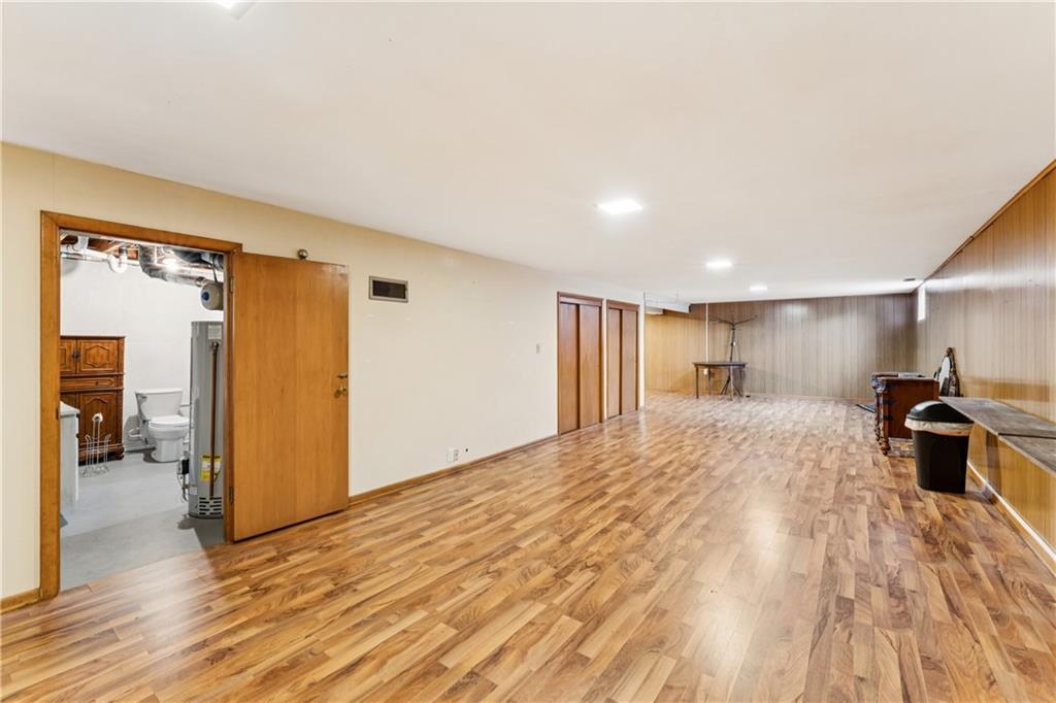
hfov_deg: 100.4
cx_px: 528
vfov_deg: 77.3
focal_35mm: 15
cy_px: 352
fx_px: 440
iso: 400
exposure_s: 3.2
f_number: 13
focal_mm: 15
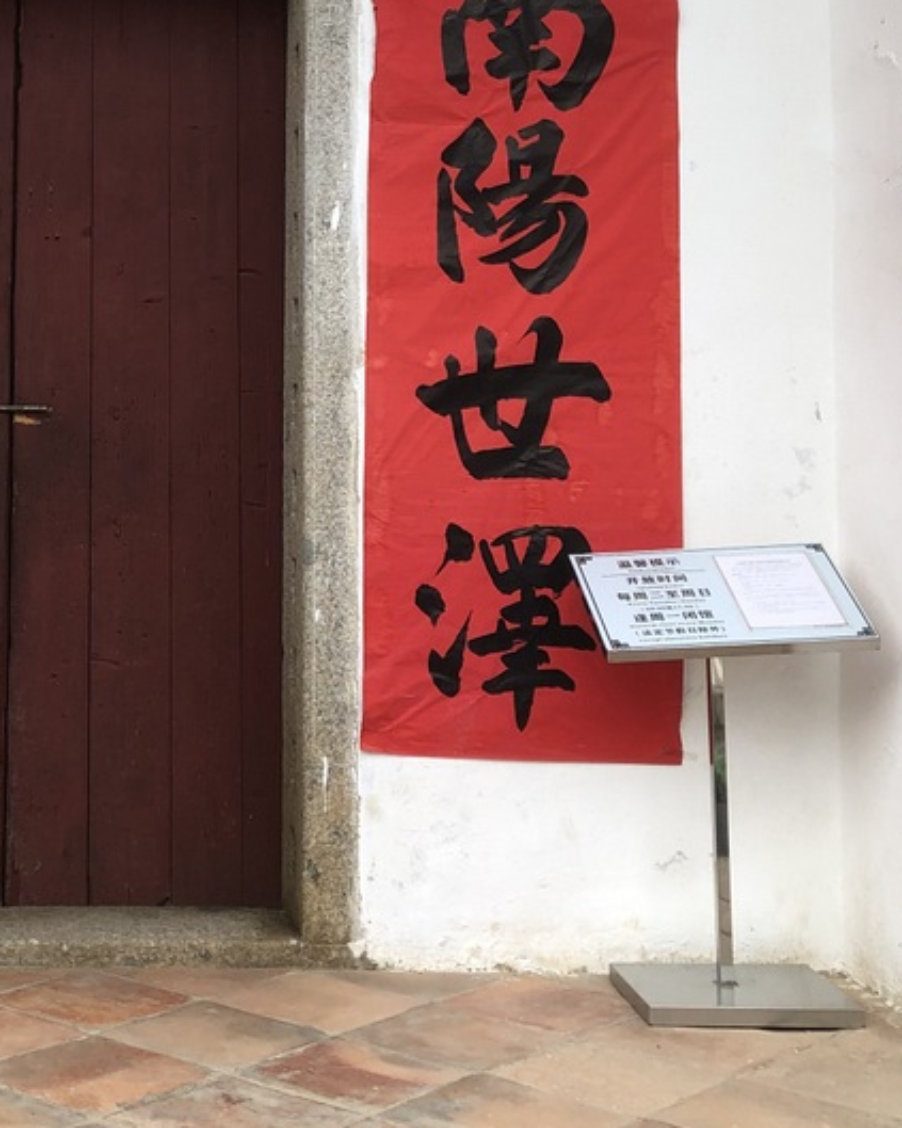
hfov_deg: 24.0
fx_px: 2070
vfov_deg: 29.9
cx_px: 117
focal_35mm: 62
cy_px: 243
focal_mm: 3.99
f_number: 1.8
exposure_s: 1/189
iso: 20
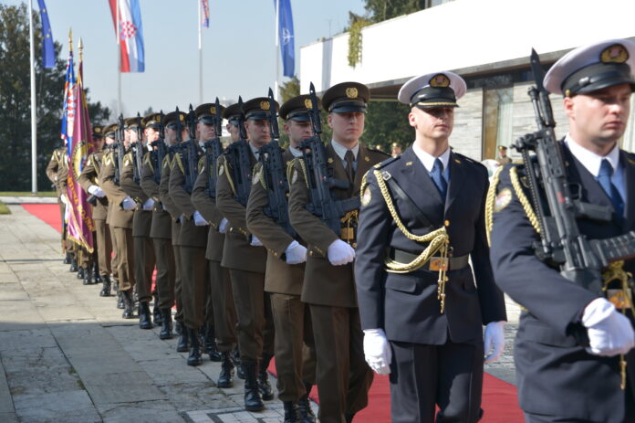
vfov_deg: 20.0
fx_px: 1199
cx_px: 318
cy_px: 212
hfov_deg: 29.7
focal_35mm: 68
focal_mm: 68
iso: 110
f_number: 5.6
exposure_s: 1/320
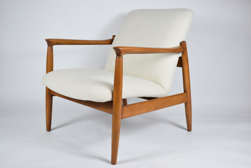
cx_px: 126
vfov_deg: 29.9
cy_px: 84
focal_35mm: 45
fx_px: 314
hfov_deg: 43.6
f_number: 5.6
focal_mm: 30
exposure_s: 1/125
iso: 800
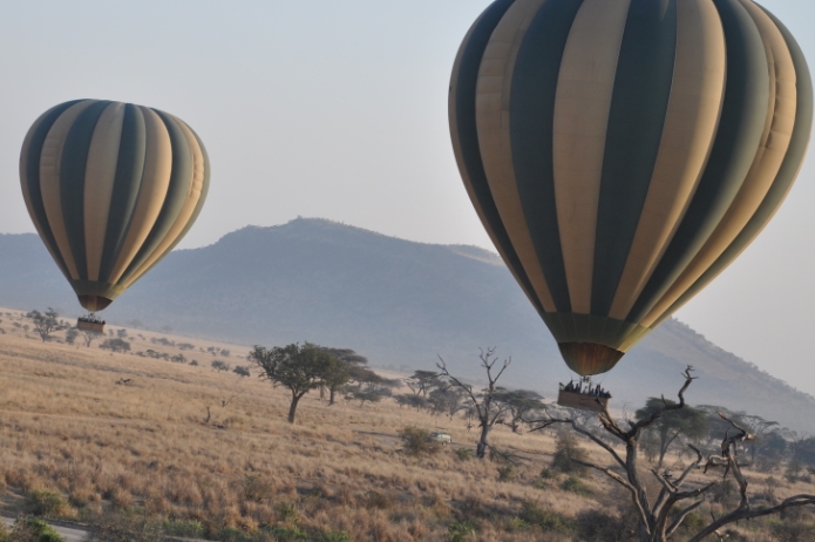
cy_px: 251
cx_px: 272
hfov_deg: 15.0
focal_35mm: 137
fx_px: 3099
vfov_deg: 10.0
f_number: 8
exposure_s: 1/250
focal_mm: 62
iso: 200
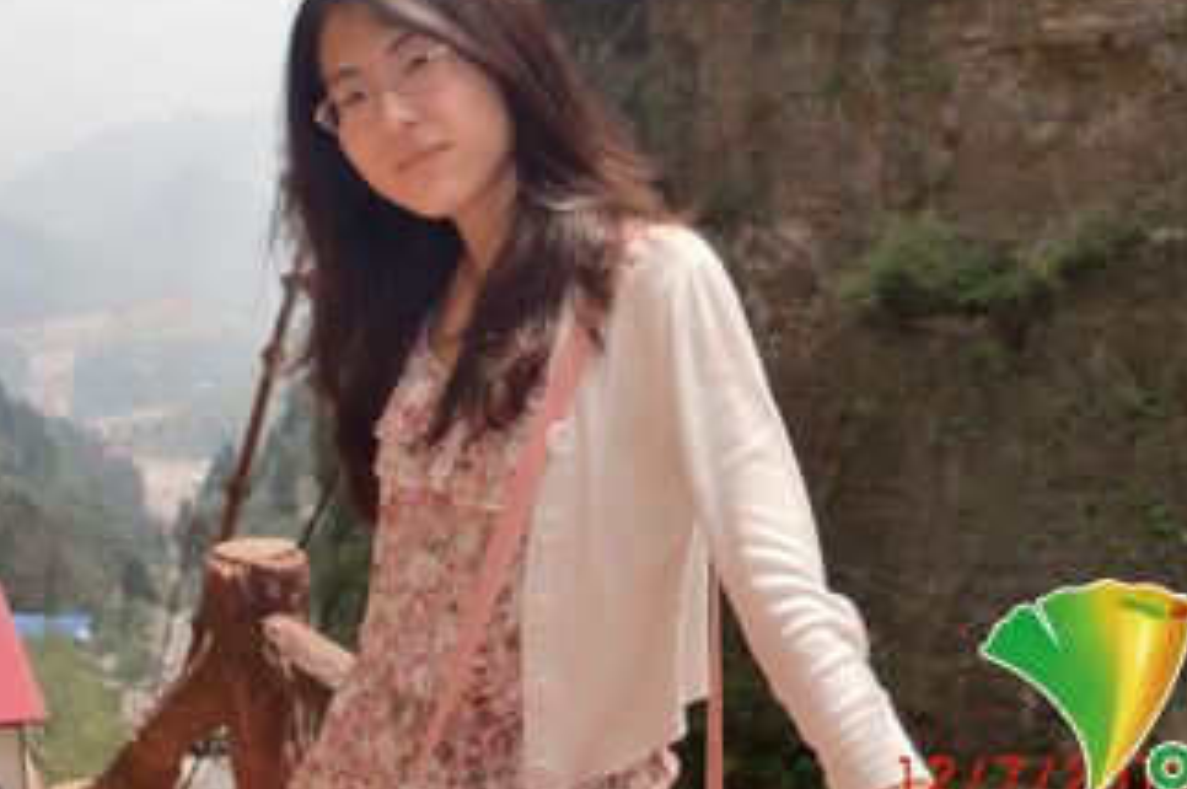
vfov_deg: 21.0
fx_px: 2108
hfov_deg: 31.4
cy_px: 173
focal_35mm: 64
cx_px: 557
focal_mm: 6.3
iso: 64
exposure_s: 1/125
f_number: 7.9
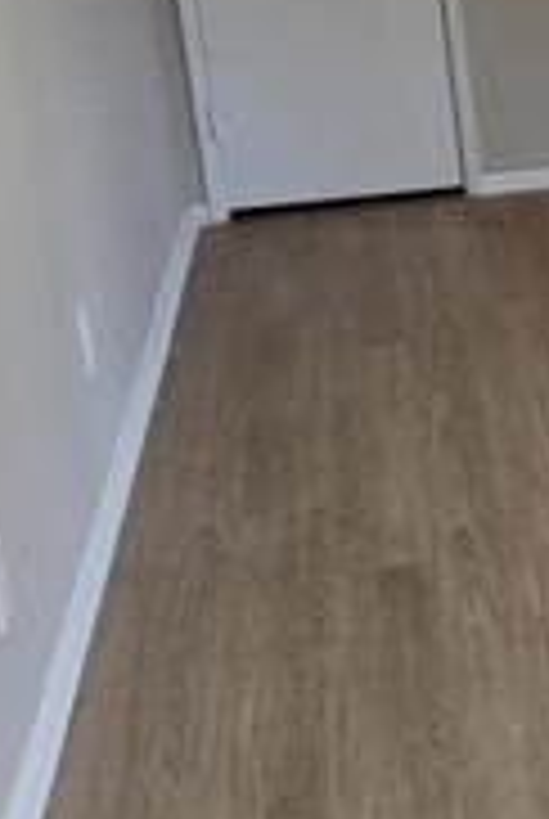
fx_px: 1914
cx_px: 1152
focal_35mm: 84
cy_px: 220
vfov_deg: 23.9
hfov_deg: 13.6
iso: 125
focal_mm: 6.3
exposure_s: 1/120
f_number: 1.7
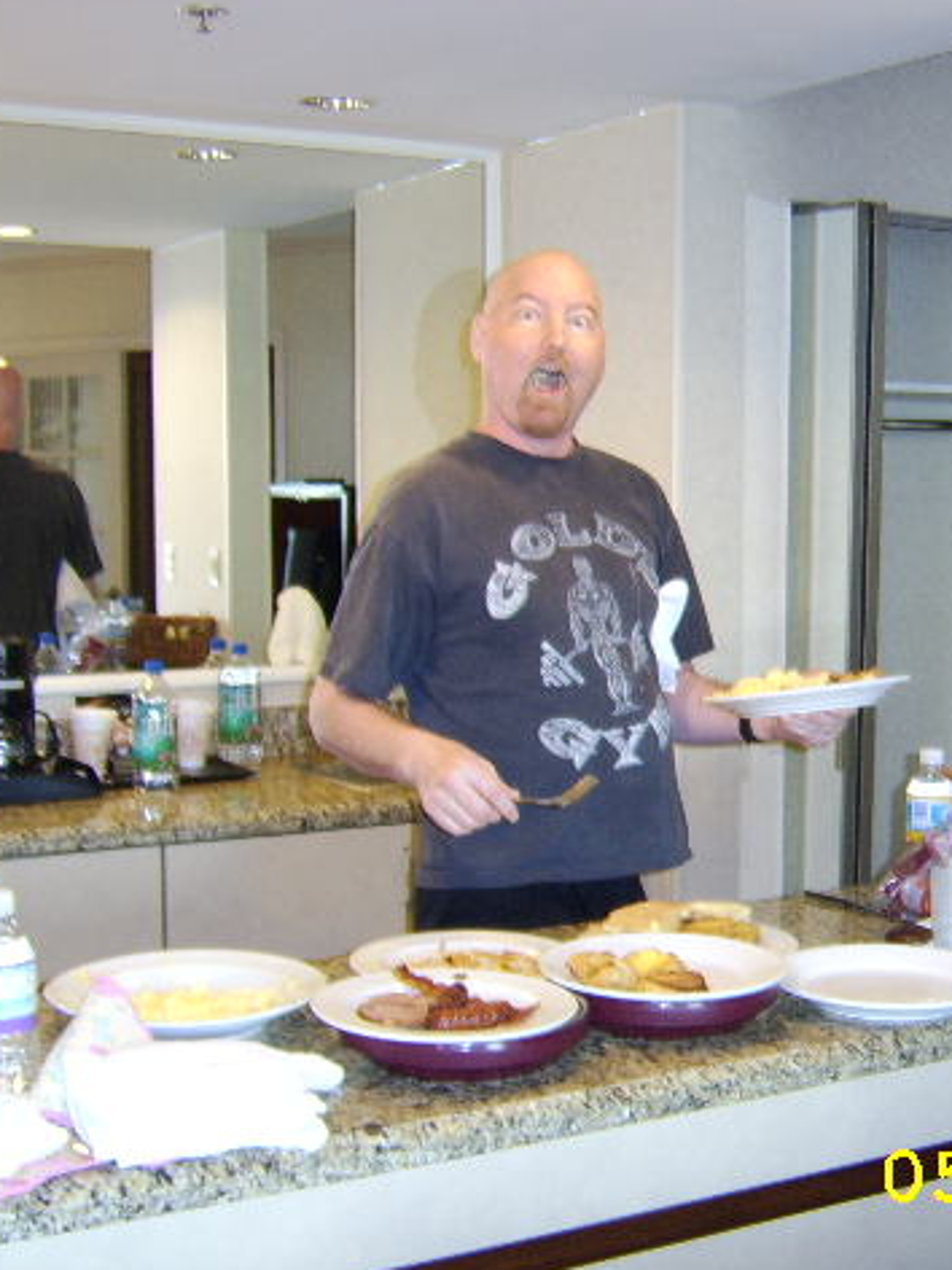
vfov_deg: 44.8
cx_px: 605
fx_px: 1540
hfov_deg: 34.1
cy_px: 632
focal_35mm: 42
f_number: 2.7
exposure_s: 1/30
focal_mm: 8.13
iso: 200
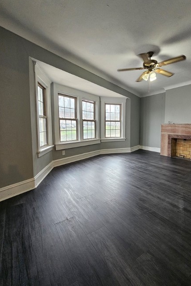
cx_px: 117
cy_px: 137
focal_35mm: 16
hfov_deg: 72.7
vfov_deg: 96.7
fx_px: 127
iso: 320
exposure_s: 1/40
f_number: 2.2
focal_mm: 2.2
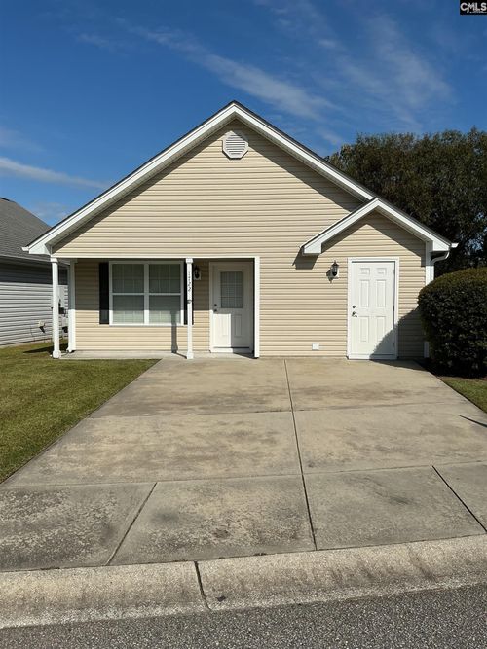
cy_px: 324
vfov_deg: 61.7
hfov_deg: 48.2
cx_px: 244
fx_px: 544
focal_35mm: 29
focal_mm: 3
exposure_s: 1/5263
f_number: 1.8
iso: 25
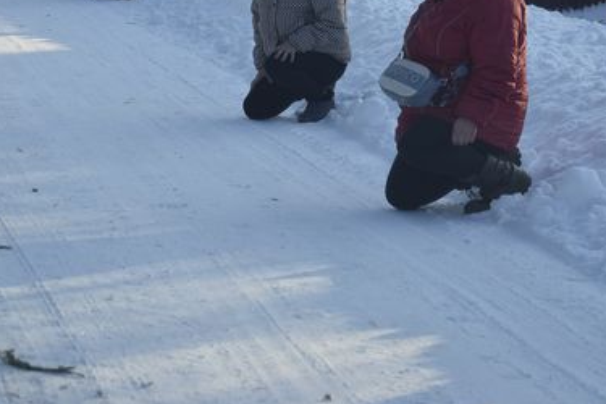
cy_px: 20
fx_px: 2777
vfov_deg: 8.3
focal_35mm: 165
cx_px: 367
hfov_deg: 12.4
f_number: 5.6
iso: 200
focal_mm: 55
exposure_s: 1/400
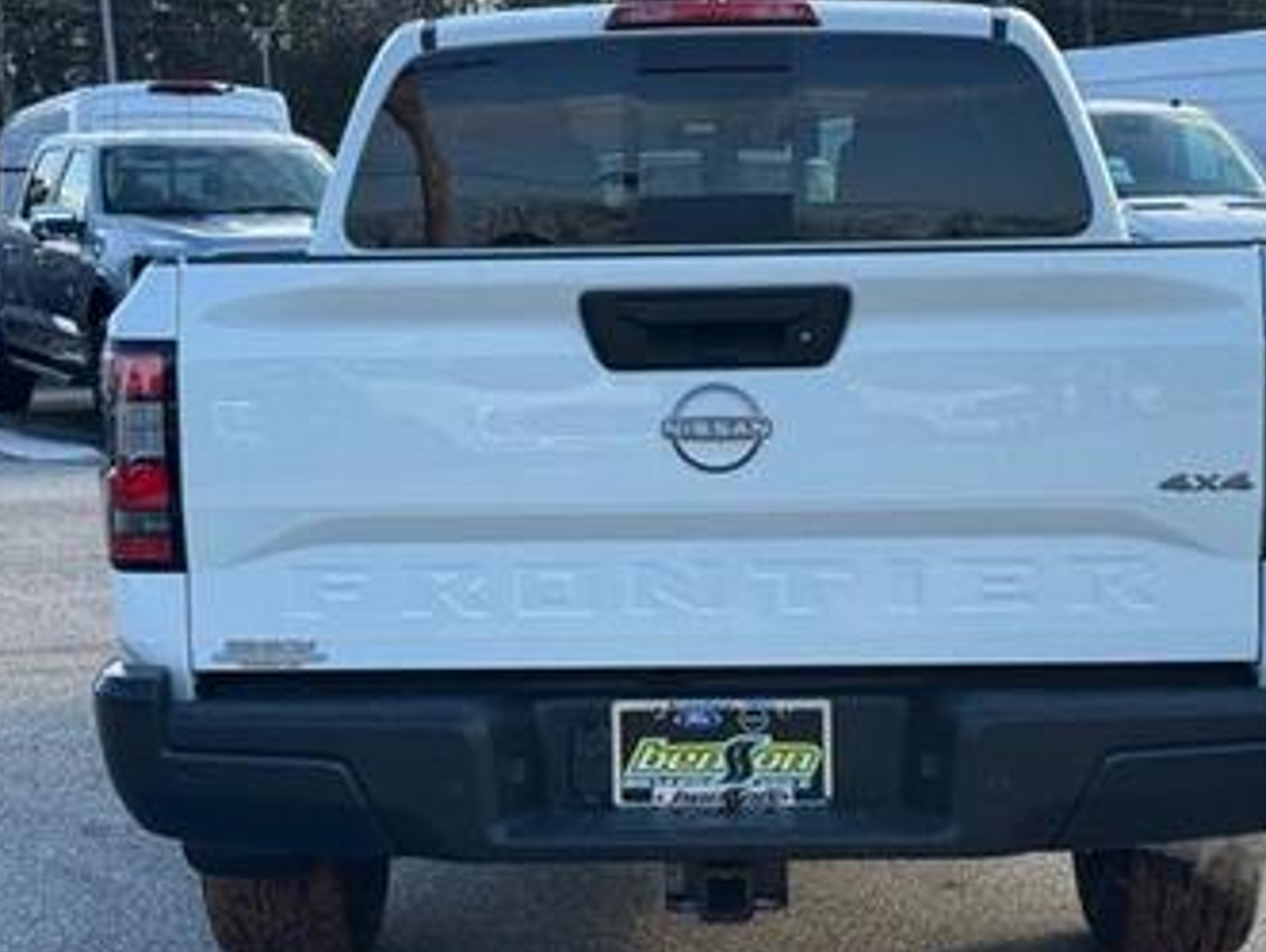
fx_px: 2673
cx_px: 662
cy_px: 501
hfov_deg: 26.6
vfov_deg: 20.2
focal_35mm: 73
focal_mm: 6.76
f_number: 1.78
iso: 64
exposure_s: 1/1094
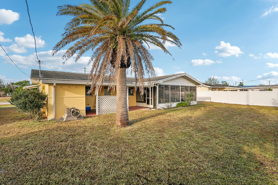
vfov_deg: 70.4
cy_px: 92
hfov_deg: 93.3
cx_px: 139
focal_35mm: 17
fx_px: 131
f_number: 8
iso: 400
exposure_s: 1/500
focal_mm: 17
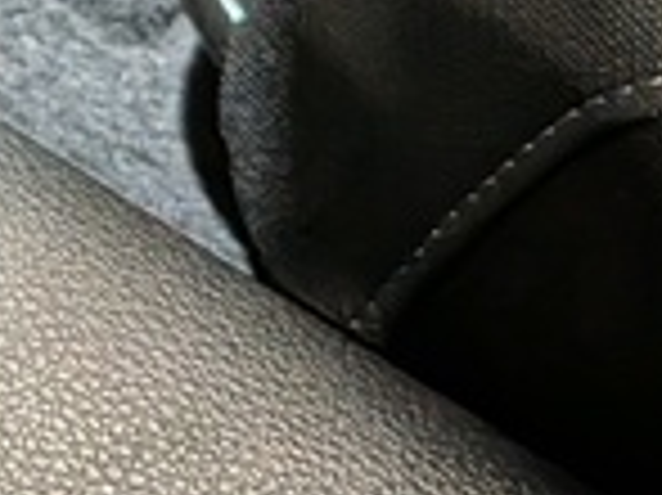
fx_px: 3191
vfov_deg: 8.4
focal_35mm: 167
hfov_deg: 10.1
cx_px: -1004
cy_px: -518
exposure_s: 1/39.7
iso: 72
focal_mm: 4.53
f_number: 1.7
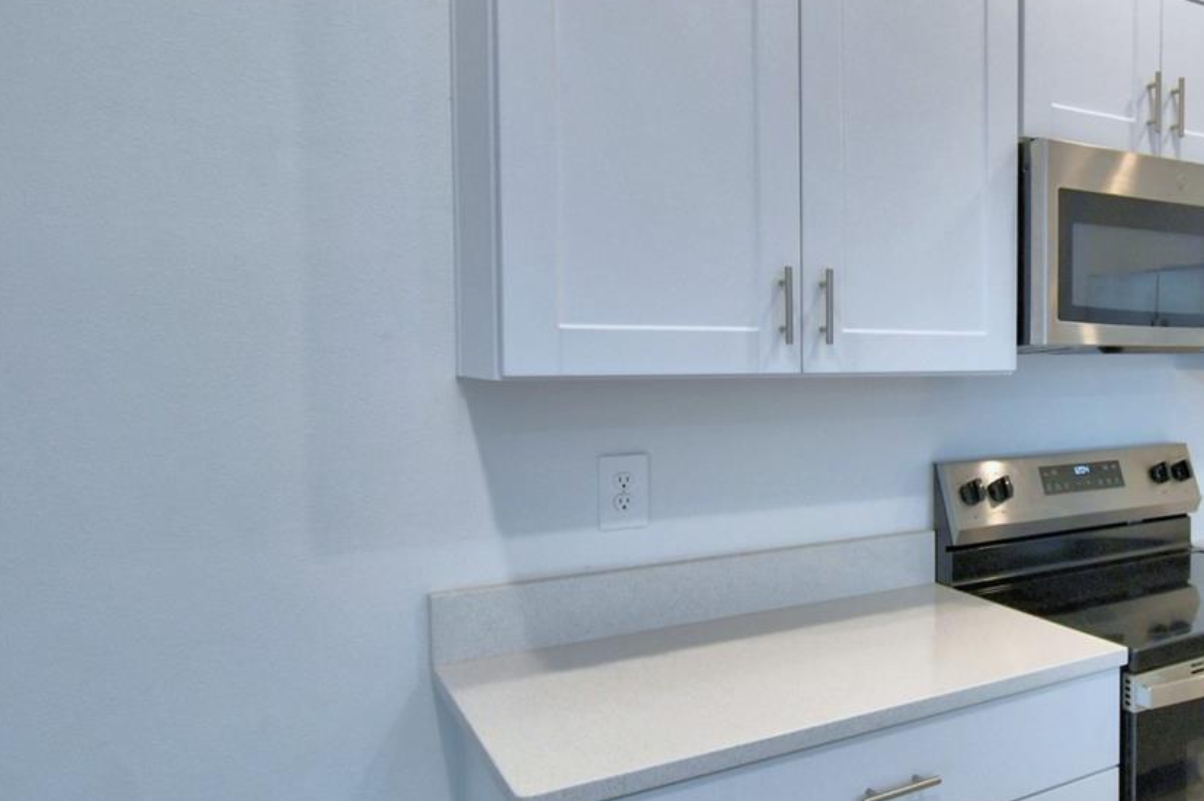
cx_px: 1060
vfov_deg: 44.9
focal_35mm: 29
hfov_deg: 56.0
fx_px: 969
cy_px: 387
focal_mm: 10
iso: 320
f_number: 4.5
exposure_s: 1/125
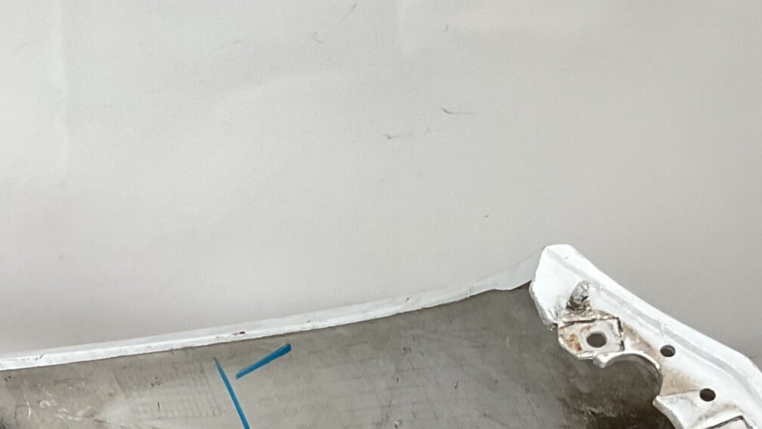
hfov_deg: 25.8
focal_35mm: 80
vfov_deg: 13.9
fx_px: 1617
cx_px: 91
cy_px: 691
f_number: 1.8
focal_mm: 3
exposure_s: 1/120
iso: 40
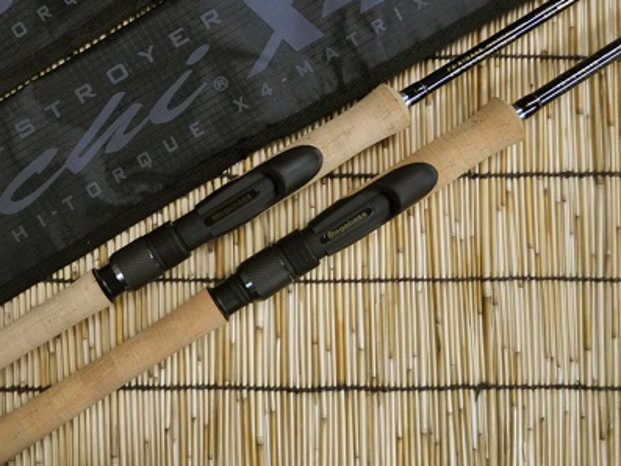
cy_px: 143
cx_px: 228
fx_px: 1077
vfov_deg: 24.3
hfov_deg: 32.0
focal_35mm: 60
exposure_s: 1/50
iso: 800
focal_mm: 22
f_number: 4
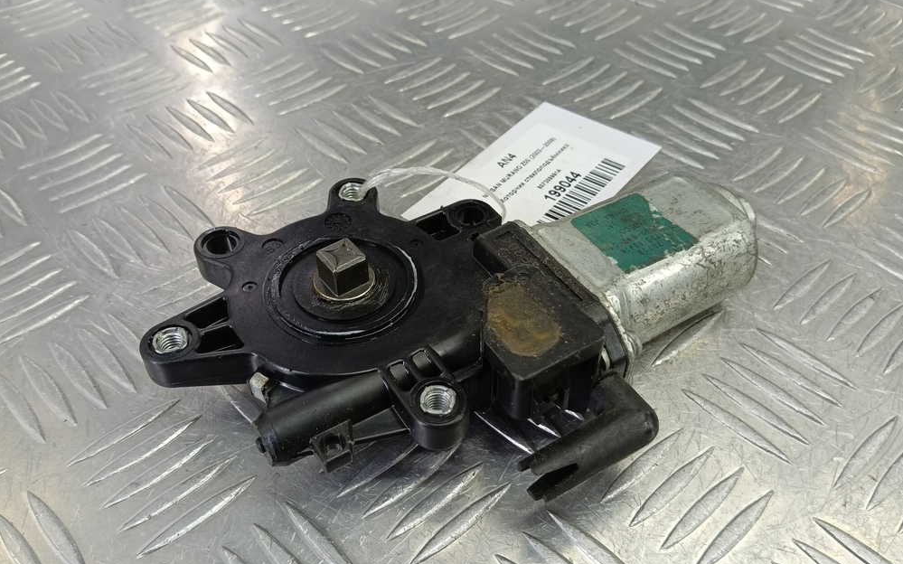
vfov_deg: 49.2
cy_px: 299
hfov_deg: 72.6
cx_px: 447
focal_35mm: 25
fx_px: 615
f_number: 1.6
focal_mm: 4.11
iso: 135
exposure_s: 1/50
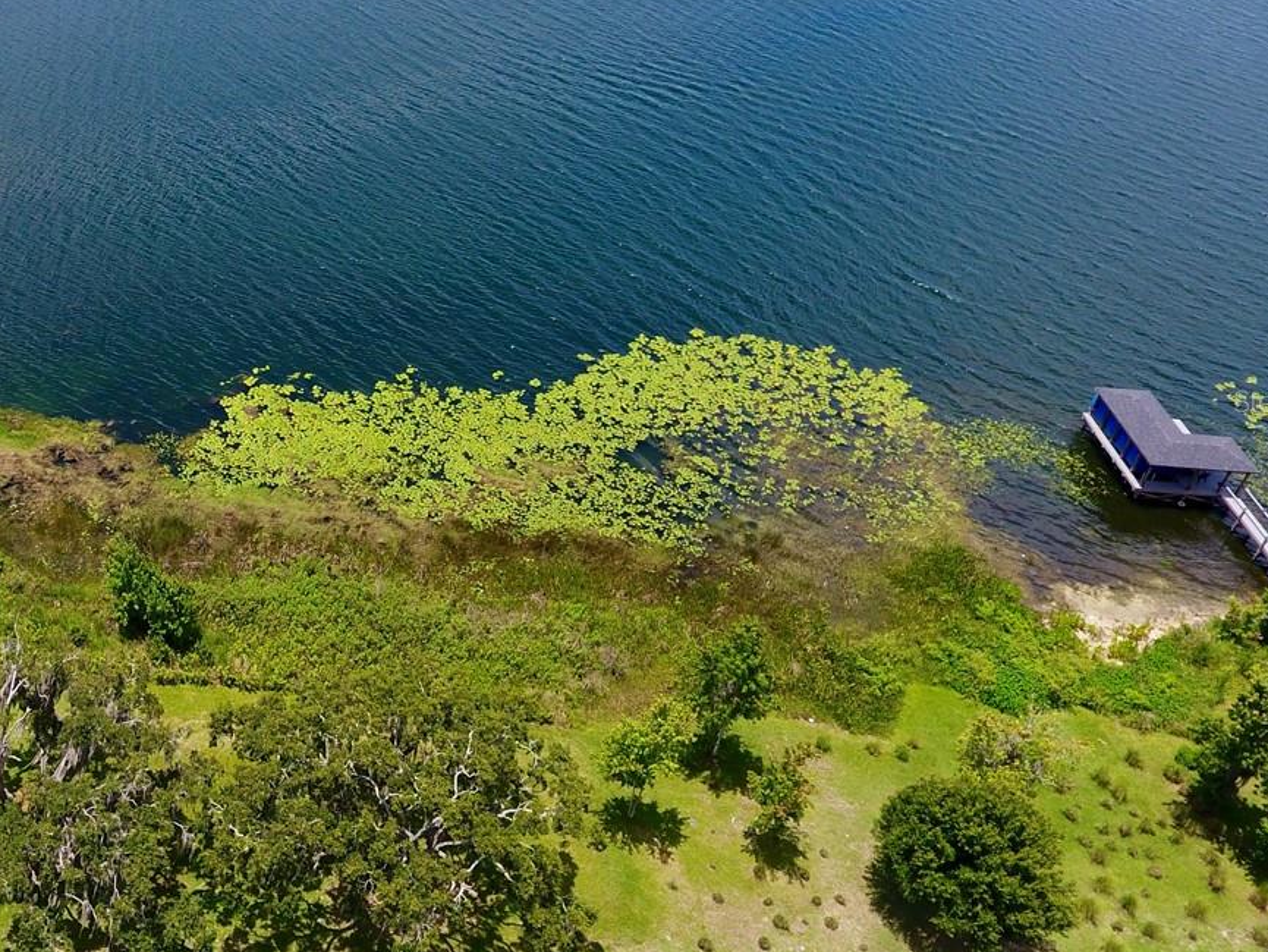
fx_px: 1356
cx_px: 199
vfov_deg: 38.6
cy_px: 400
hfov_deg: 46.6
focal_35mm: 37
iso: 100
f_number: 2.8
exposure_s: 1/568
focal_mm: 3.61
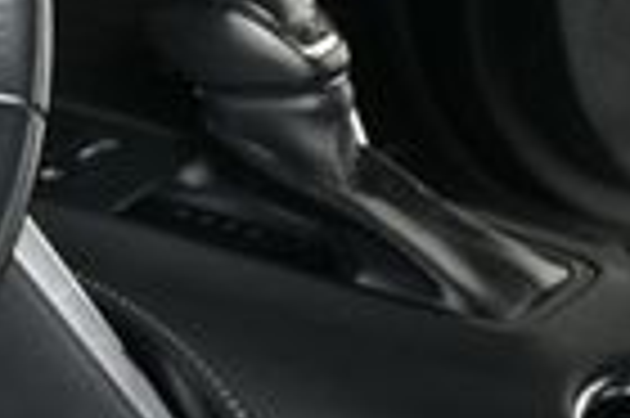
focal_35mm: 183
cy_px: -54
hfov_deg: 10.6
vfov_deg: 7.4
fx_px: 3199
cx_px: -477
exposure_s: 1/160
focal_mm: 27
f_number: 4
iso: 100
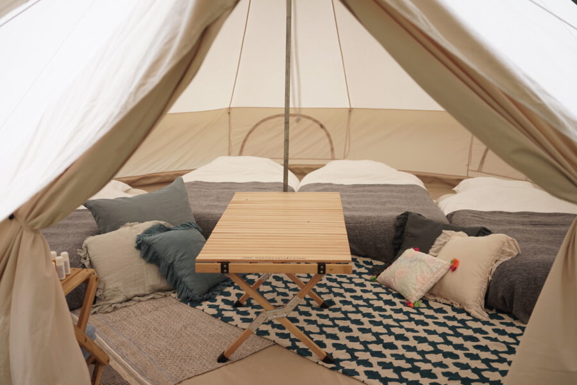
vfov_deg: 37.9
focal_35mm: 35
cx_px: 288
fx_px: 561
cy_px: 192
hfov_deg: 54.4
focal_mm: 35
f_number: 2.8
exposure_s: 1/1000
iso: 100
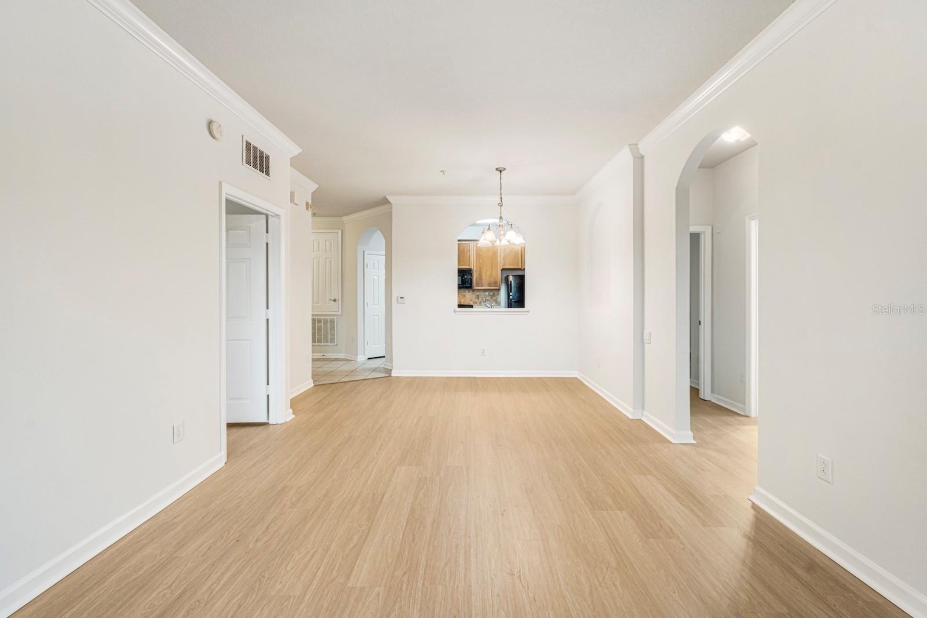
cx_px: 464
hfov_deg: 100.4
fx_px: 386
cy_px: 309
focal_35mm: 15
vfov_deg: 77.3
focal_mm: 10
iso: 320
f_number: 14
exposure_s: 1/4
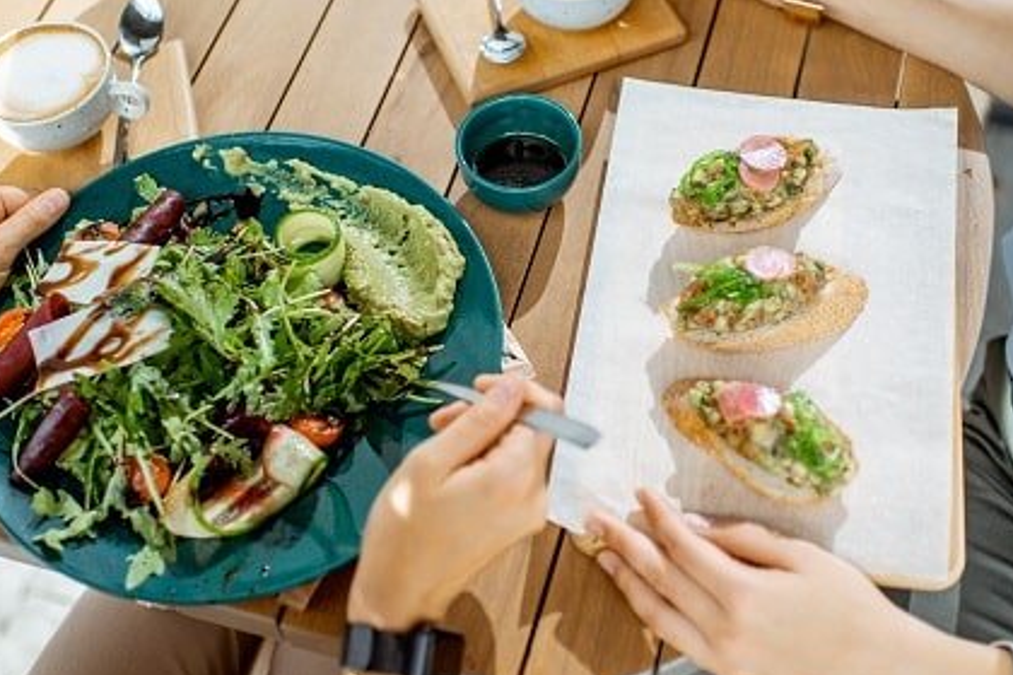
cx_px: 552
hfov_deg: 39.6
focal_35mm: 50
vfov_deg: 27.0
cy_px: 284
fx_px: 1407
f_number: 2
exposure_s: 1/2000
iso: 200
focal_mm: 35
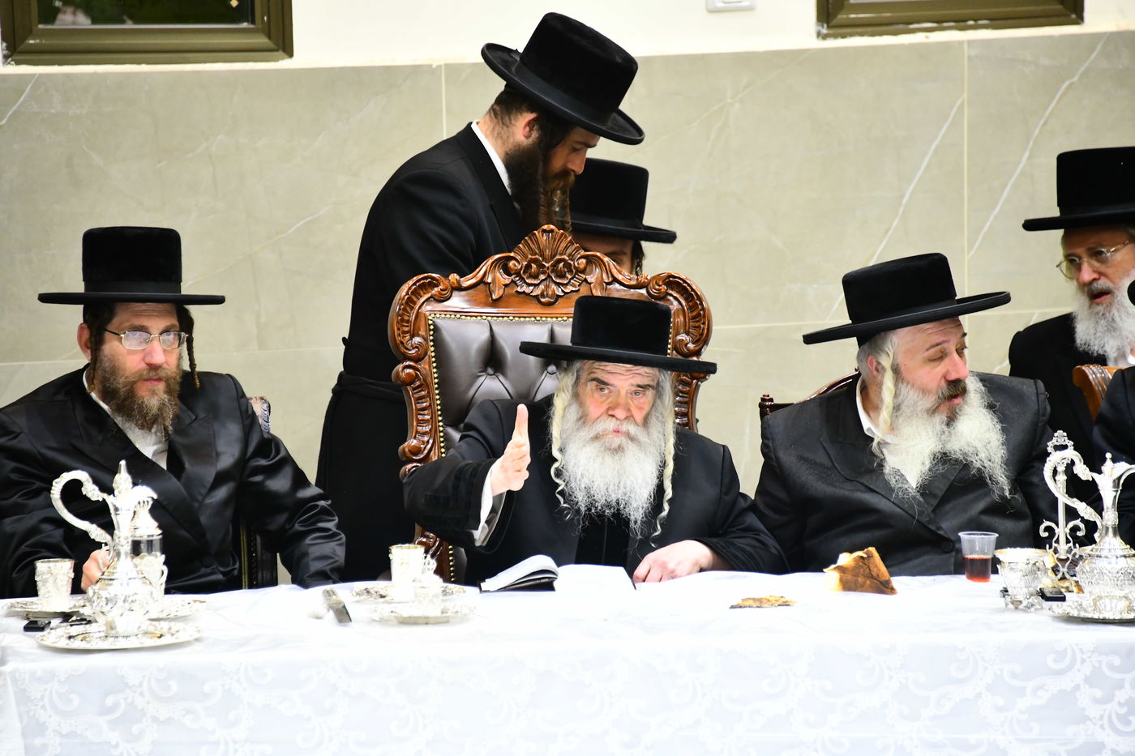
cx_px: 568
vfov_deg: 5.5
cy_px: 378
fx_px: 7880
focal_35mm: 250
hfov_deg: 8.2
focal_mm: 250
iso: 2500
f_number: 5.6
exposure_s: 1/160
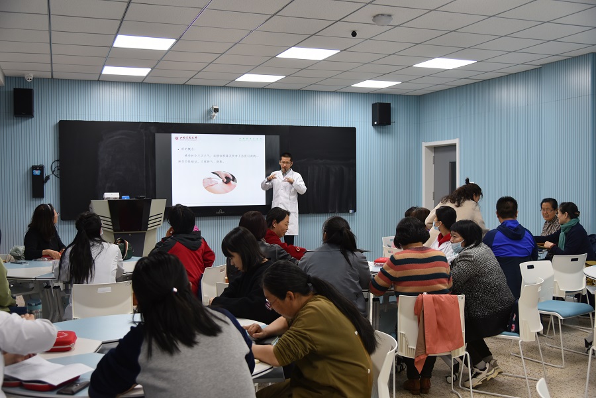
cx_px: 298
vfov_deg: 35.1
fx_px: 629
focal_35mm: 38
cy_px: 199
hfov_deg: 50.7
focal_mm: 38
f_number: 4
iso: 560
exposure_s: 1/60
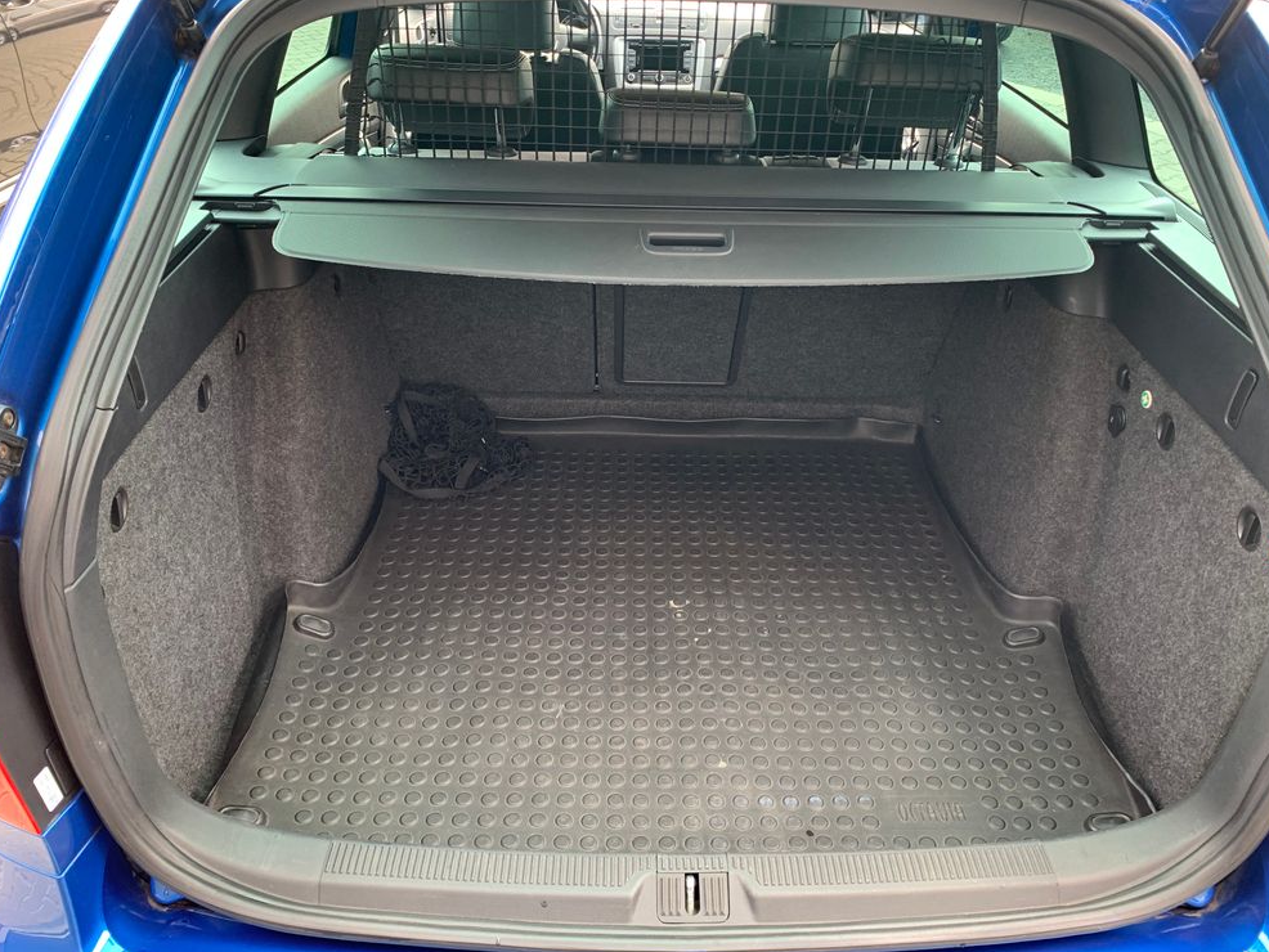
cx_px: 645
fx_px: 990
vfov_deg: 51.4
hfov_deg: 65.3
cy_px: 491
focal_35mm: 27
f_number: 1.8
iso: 100
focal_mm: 4.25
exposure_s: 1/97
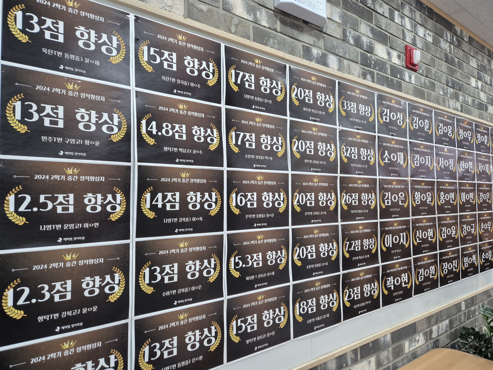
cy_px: 185
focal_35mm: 23
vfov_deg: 58.9
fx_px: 328
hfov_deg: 73.9
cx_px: 246
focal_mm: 5.4
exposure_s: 1/120
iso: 400
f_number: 1.8
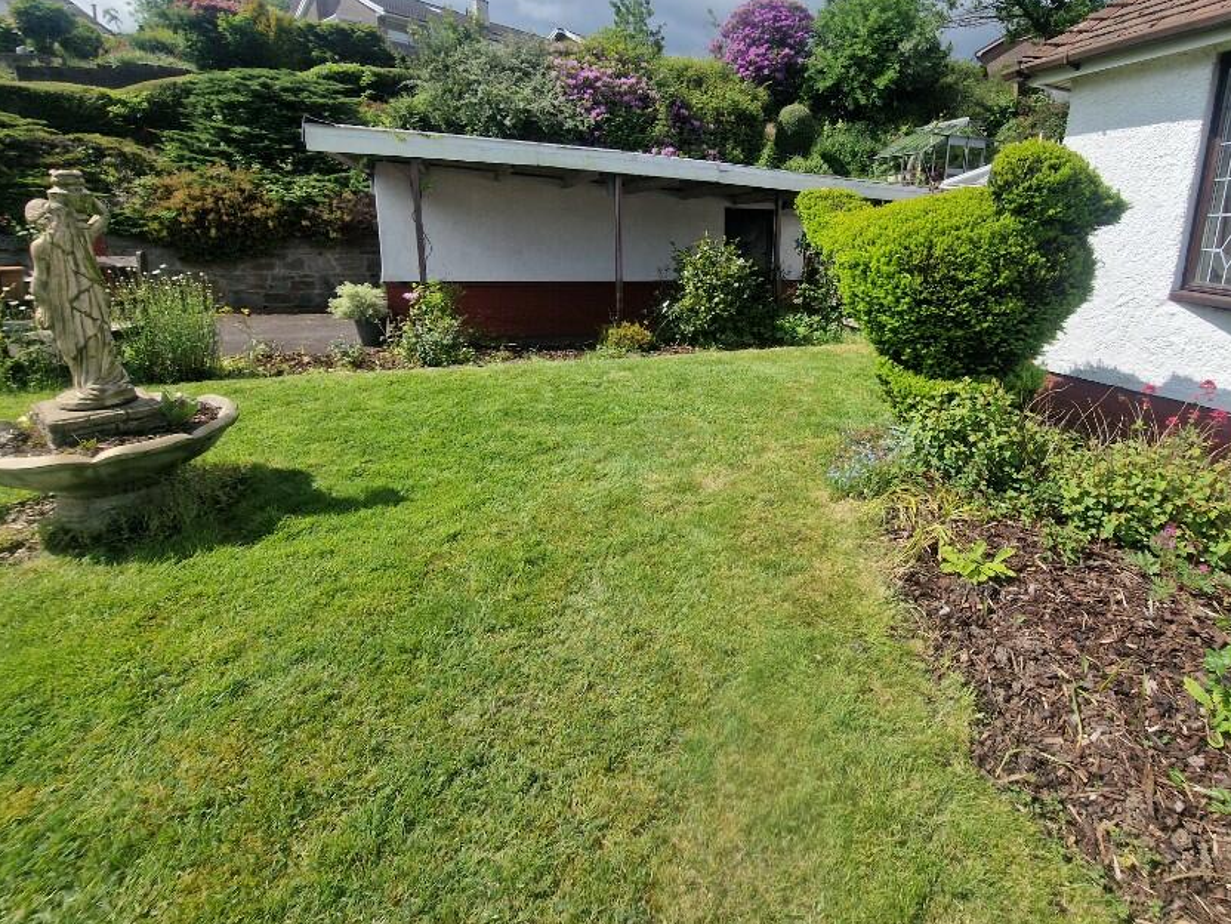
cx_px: 726
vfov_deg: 77.1
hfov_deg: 93.5
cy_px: 364
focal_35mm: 16
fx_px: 569
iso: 50
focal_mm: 2.2
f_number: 2.2
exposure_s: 1/2472
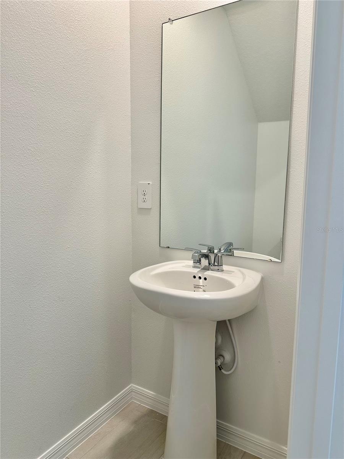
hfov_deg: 56.8
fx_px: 318
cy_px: 230
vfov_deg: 71.6
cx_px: 172
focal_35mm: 24
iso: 100
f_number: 1.78
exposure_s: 1/120
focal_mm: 6.86
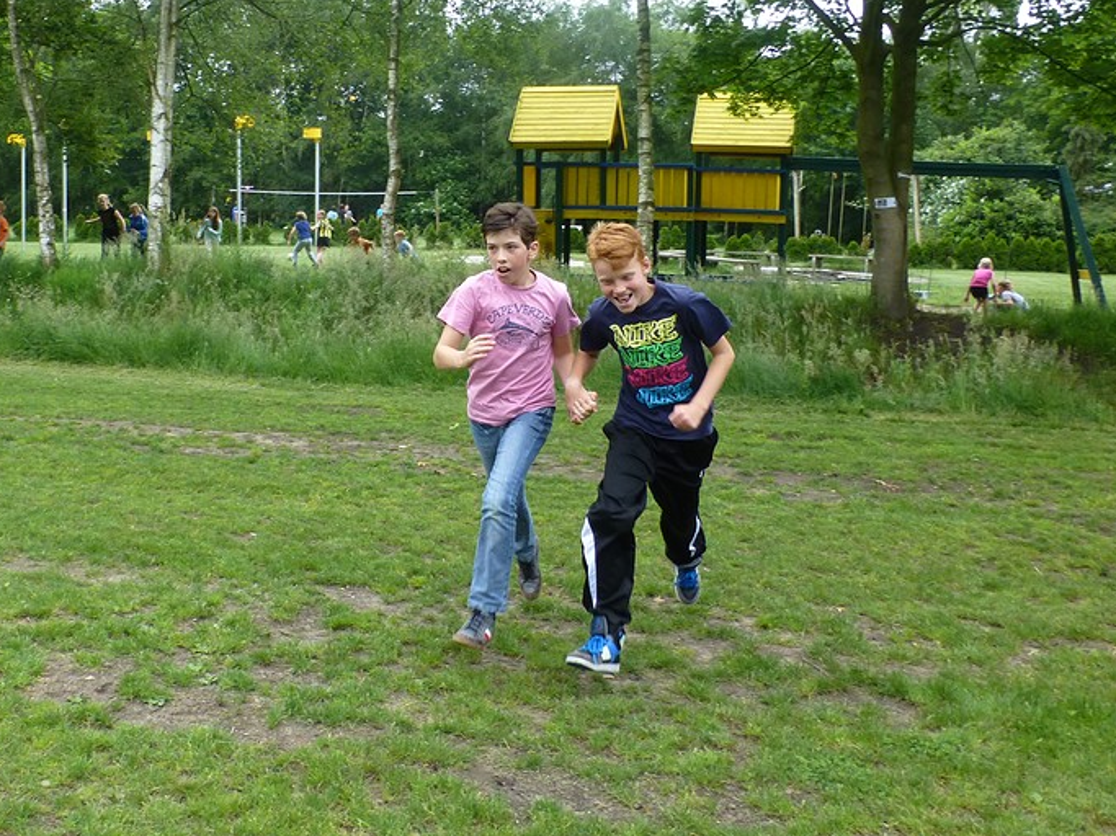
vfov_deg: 39.2
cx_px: 369
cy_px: 284
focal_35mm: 36
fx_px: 1160
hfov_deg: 50.4
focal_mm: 4.3
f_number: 4
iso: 125
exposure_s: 1/250
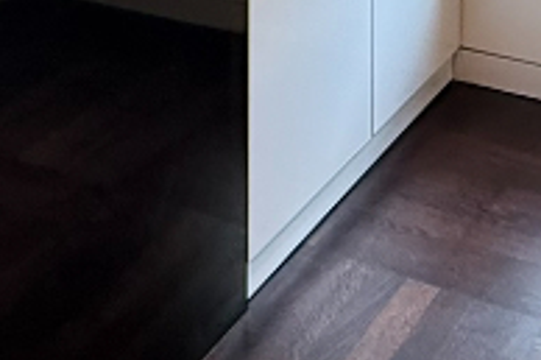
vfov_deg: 13.8
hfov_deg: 26.1
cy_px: -460
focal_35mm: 75
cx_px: 491
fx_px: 1126
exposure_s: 1/83
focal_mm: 2.22
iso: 320
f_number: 2.2
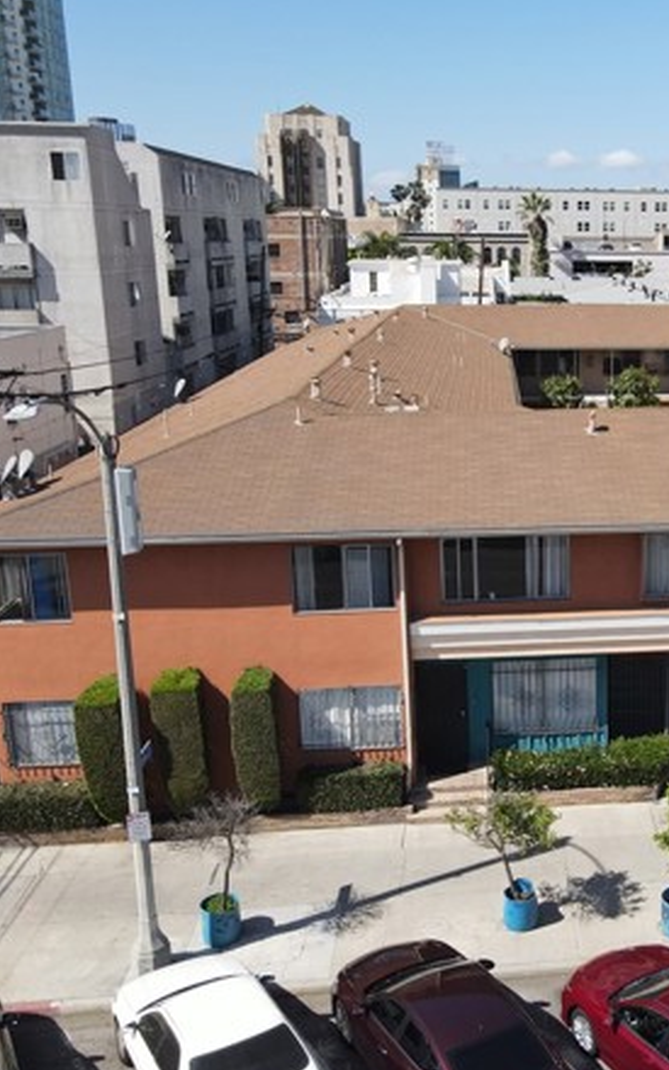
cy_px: 513
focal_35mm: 37
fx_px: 1079
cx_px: 659
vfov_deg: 52.7
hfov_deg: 31.9
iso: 100
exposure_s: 1/40
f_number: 2.8
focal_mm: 4.5
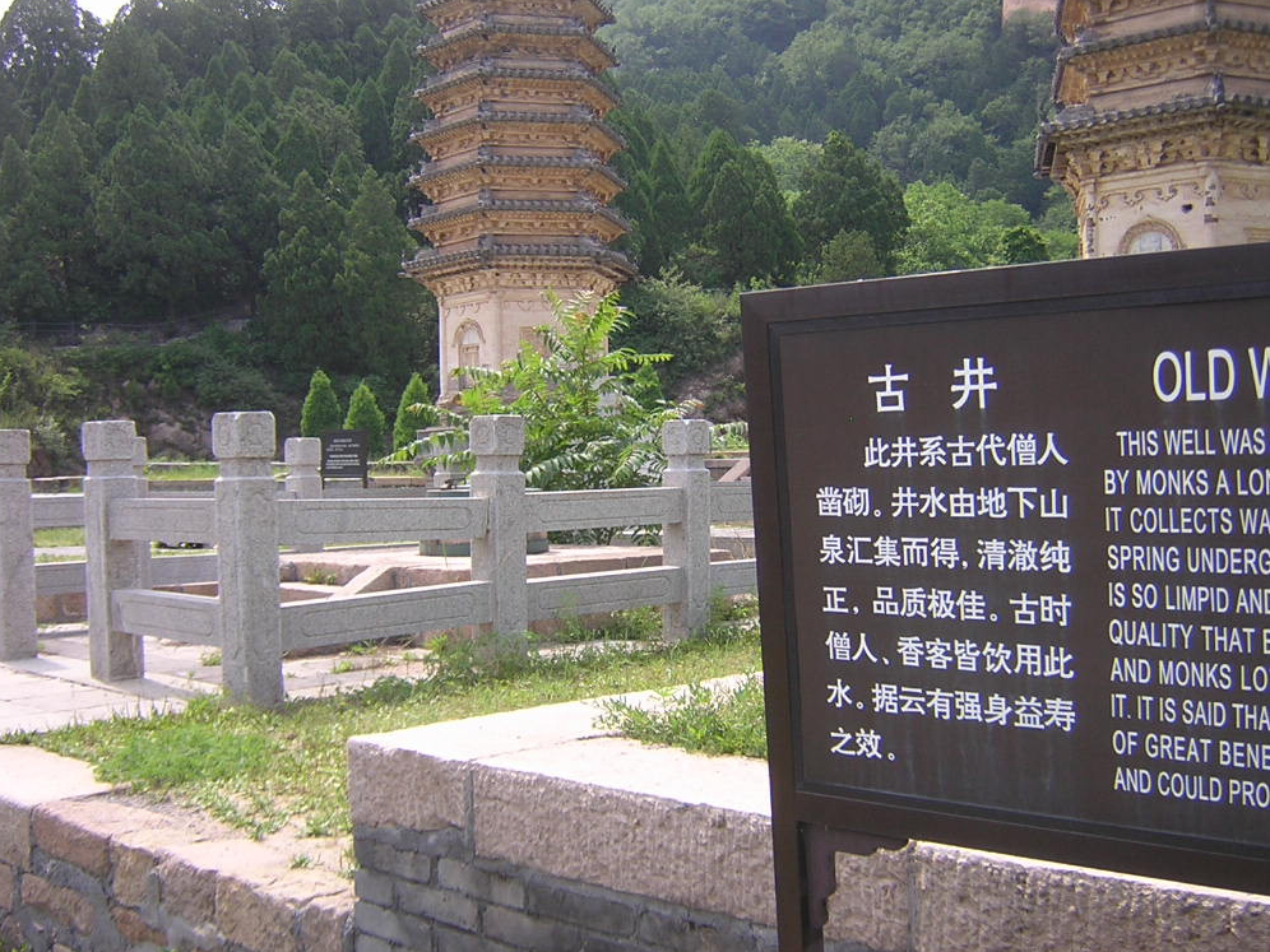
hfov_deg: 50.1
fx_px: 1357
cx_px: 641
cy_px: 465
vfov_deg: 38.7
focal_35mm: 37
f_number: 2.6
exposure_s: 1/446
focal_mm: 4.7
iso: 100
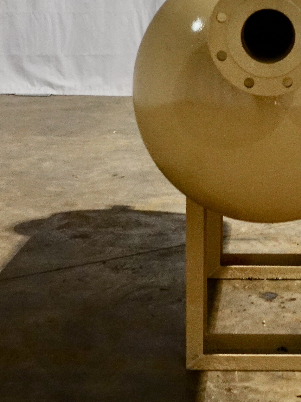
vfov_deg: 21.9
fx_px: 1032
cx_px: 264
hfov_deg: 16.4
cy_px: 132
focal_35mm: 89
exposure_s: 1/25
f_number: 2.8
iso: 800
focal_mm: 13.4
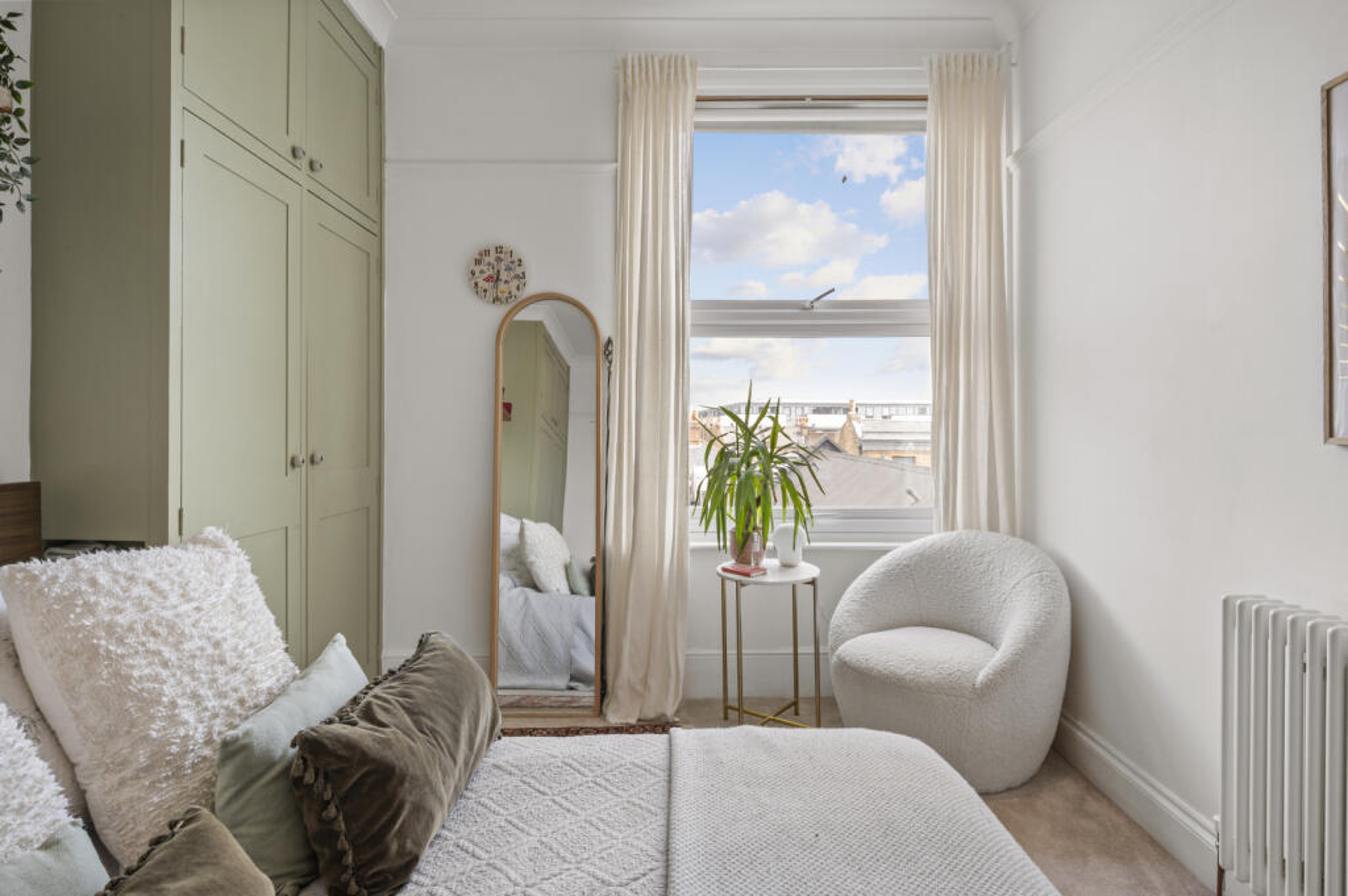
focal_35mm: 20
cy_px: 448
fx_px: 748
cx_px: 674
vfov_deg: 61.8
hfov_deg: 84.0
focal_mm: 20
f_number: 16
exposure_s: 1/3
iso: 200
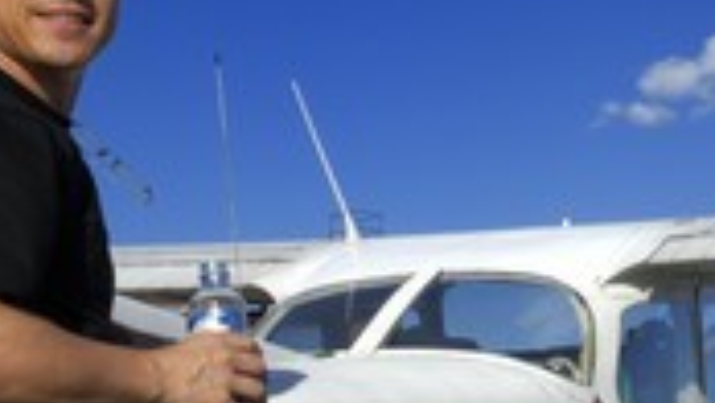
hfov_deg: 23.0
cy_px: 276
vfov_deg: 13.3
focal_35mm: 91
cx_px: 586
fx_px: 1726
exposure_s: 1/80
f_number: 18
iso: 100
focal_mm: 24
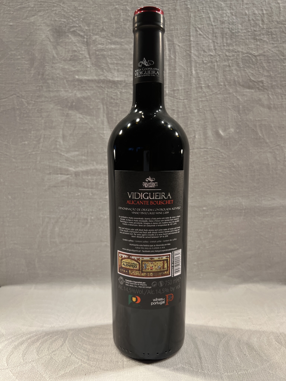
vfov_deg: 67.3
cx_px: 143
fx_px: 286
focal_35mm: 26
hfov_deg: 53.1
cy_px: 190
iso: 32
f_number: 1.5
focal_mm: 5.7
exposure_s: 1/134
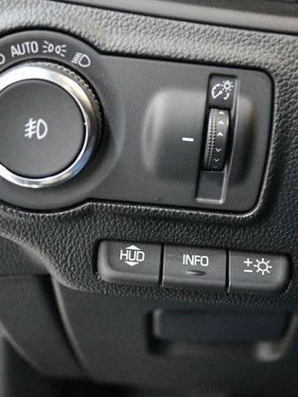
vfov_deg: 29.4
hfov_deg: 22.3
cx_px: 159
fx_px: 756
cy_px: 201
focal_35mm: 66
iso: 7200
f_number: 4.5
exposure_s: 1/60
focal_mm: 30
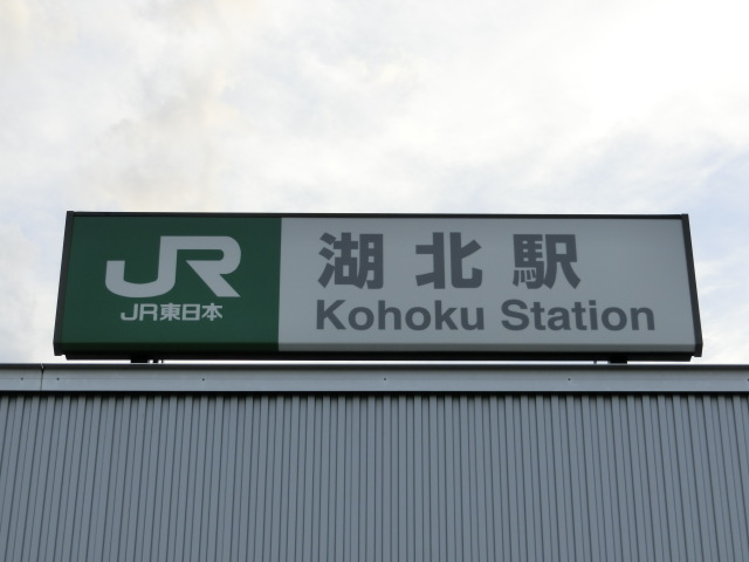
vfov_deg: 18.4
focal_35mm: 80
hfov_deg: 24.4
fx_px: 1731
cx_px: 374
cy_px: 281
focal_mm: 14.3
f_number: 5.4
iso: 100
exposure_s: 1/125
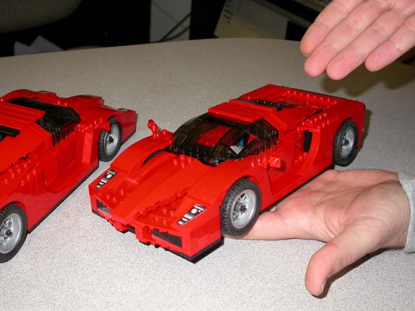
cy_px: 156
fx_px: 539
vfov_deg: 32.2
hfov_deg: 42.1
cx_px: 208
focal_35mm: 45
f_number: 2.8
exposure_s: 1/60
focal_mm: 9.5
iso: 100
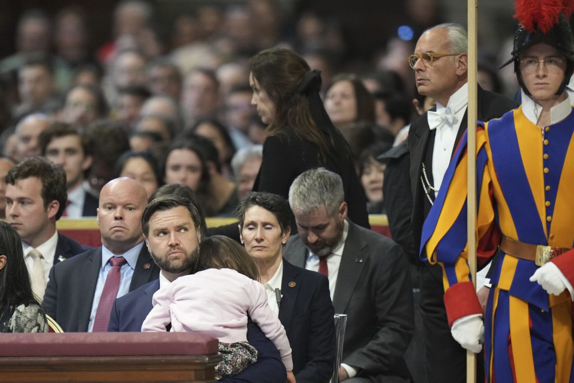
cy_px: 250
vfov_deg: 2.2
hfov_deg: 3.3
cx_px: 265
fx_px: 9821
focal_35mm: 616
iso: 3200
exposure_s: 1/400
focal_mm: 400
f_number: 2.8
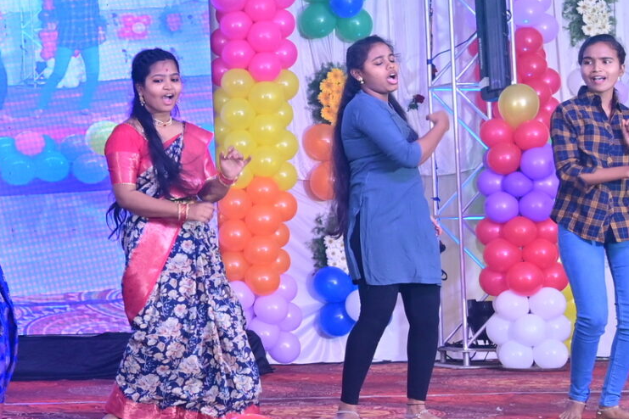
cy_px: 97
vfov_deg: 11.7
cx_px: -319
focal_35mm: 117
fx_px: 2037
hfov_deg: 16.1
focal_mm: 22.5
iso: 320
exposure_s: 1/160
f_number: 6.3
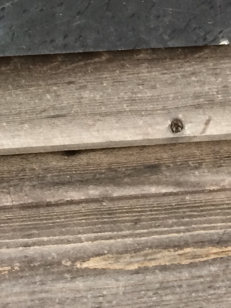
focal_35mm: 106
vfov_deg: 16.8
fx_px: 943
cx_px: -71
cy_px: -157
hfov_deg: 13.5
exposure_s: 1/33
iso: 50
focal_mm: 4.15
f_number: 2.2
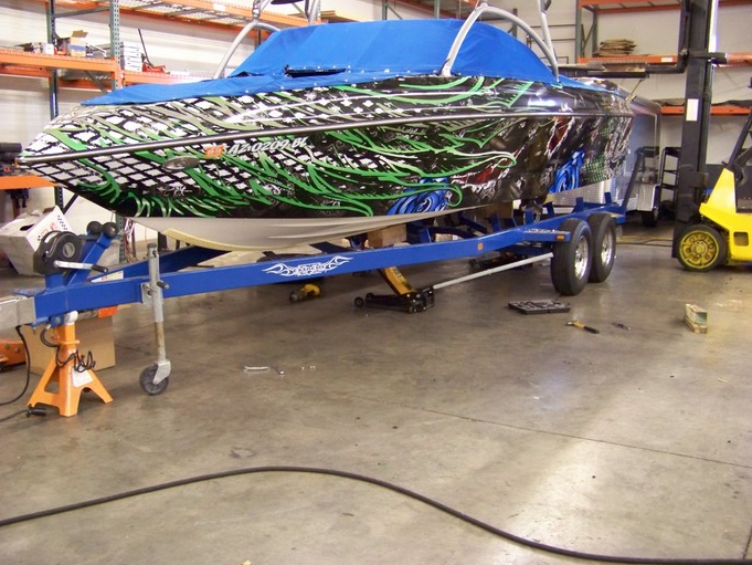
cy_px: 288
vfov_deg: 38.7
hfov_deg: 50.1
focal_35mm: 37
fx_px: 804
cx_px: 383
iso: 400
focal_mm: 5.85
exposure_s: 1/10
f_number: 2.8
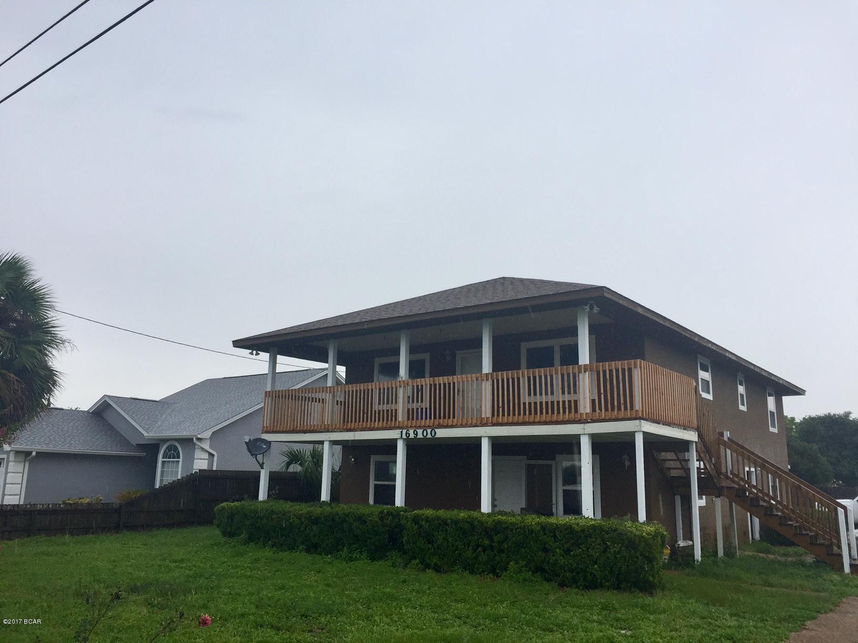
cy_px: 322
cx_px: 429
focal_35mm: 29
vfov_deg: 48.2
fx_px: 719
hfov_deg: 61.7
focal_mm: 4.15
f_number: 2.2
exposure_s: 1/421
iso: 32
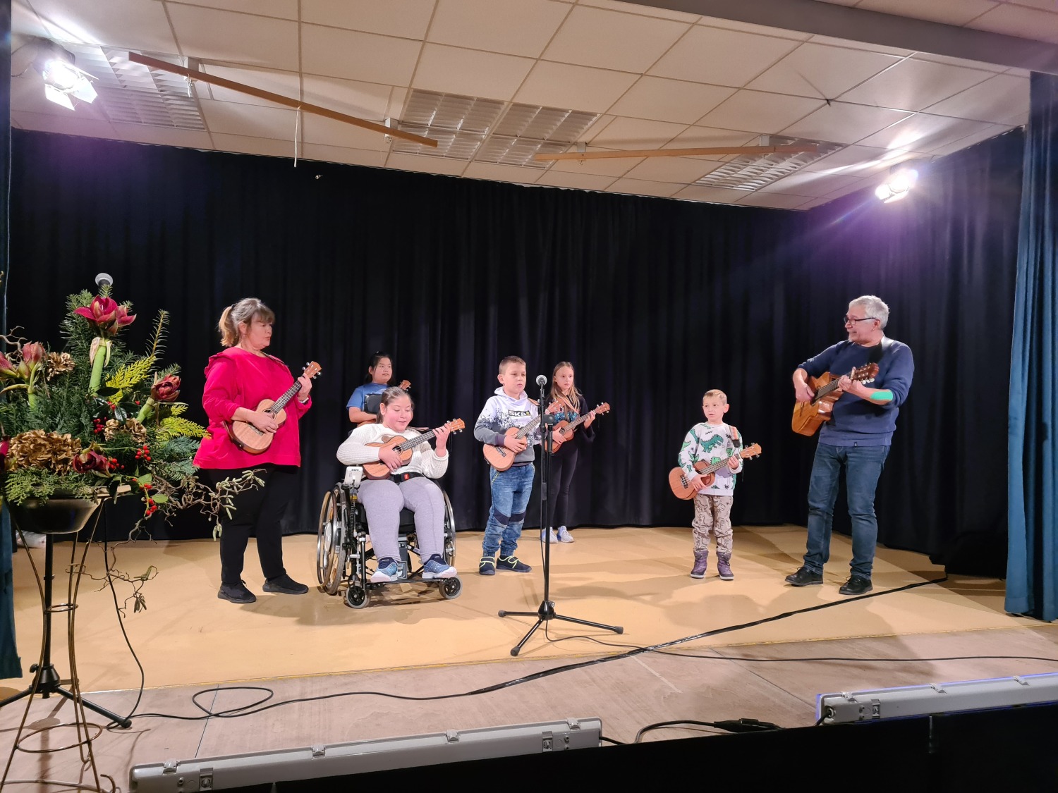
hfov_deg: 67.3
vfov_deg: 53.1
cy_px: 396
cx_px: 529
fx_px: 795
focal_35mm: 26
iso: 640
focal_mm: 5.4
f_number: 1.8
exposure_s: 1/50
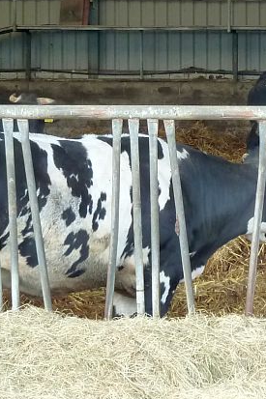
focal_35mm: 142
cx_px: 346
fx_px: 1575
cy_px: 110
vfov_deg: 14.4
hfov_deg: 9.5
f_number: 3.9
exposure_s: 1/40
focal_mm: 9.1
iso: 250
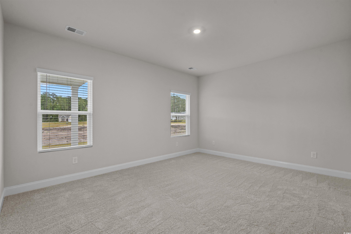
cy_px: 117
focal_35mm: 16
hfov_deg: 96.7
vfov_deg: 73.7
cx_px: 176
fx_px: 156
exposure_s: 1/15
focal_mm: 16
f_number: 8
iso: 1000
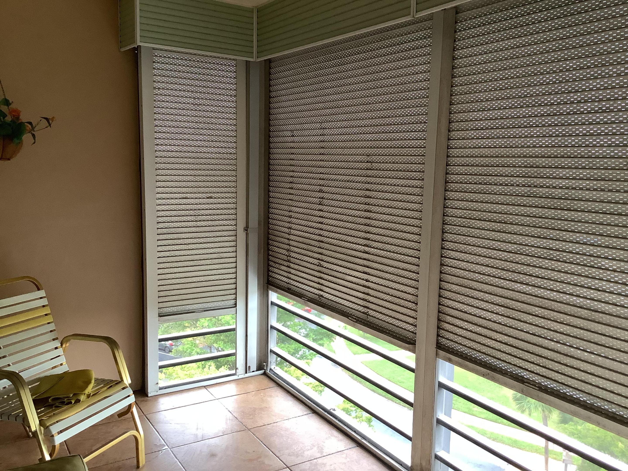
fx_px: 562
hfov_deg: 58.4
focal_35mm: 31
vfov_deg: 45.4
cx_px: 314
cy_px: 236
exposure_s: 1/60
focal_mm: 3.3
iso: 125
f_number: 2.4
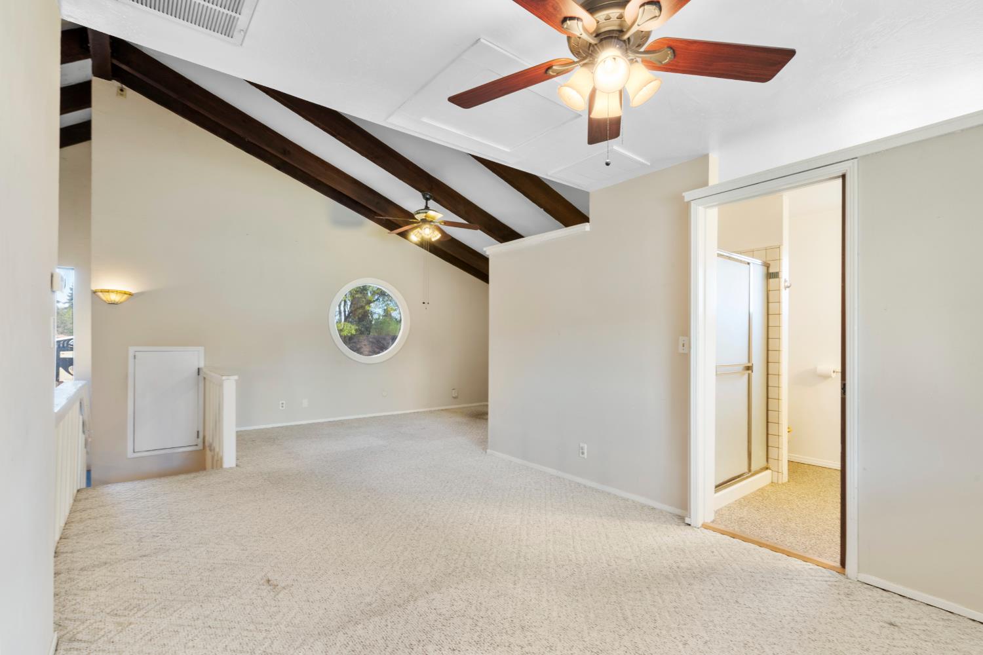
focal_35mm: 16
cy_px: 328
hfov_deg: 96.7
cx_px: 492
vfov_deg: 73.7
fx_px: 437
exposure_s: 1
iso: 400
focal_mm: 16
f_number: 11
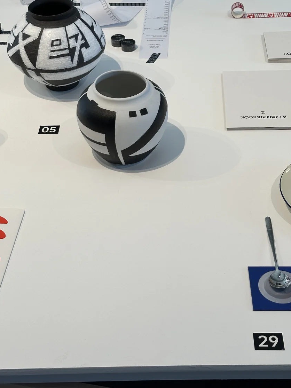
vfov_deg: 31.0
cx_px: 170
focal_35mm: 62
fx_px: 695
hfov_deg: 23.6
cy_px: 138
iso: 50
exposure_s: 1/149
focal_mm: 6.86
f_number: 1.78
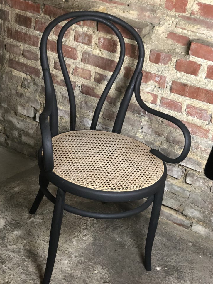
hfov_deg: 26.6
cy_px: 138
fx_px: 451
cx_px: 104
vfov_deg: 34.9
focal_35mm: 55
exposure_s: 1/17
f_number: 2.4
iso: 160
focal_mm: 6
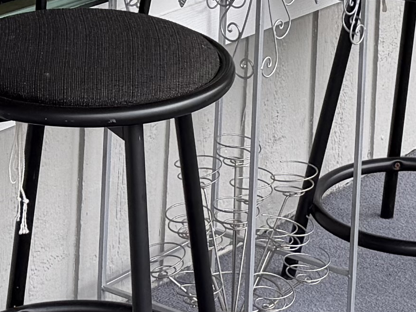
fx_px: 1887
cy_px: -345
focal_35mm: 157
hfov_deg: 12.5
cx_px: 354
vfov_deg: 8.8
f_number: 1.78
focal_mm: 6.76
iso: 64
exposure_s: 1/188
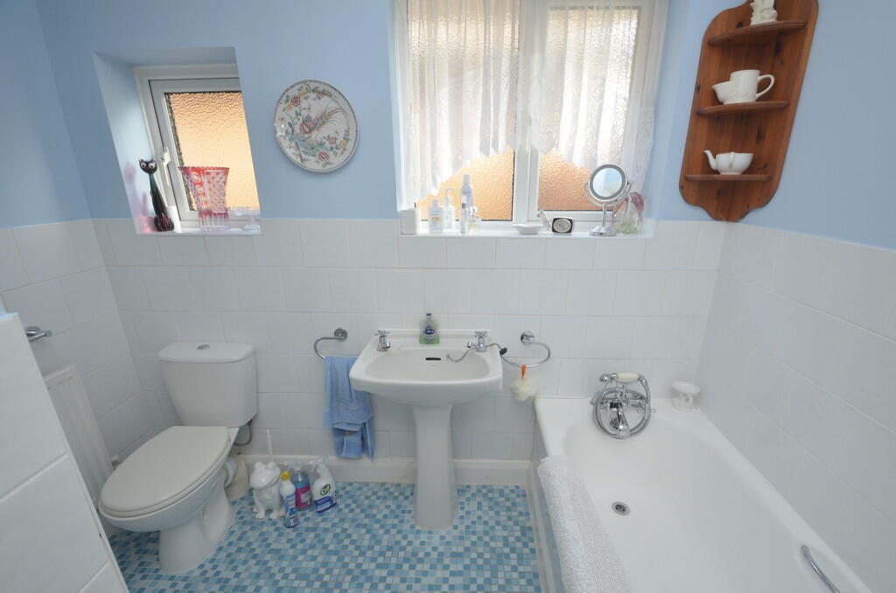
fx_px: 373
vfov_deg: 77.1
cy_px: 296
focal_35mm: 15
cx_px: 448
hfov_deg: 100.5
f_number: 7.1
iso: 800
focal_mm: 10
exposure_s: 1/60
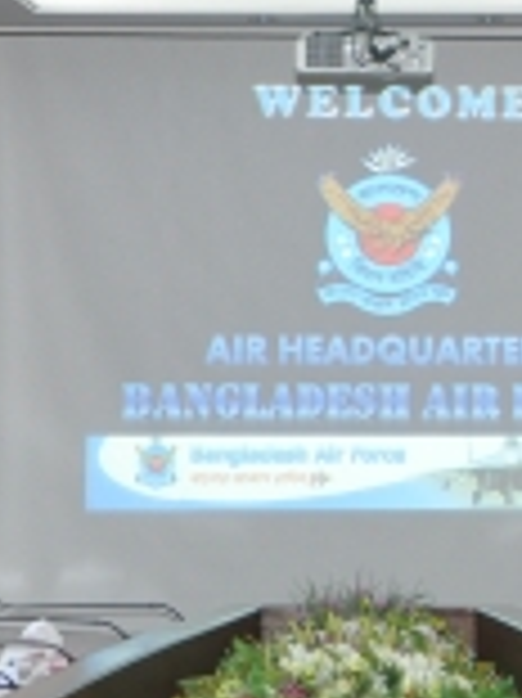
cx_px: 423
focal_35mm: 221
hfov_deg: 6.7
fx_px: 4450
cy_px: 302
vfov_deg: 9.0
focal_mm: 34
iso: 640
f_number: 5.6
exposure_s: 1/60
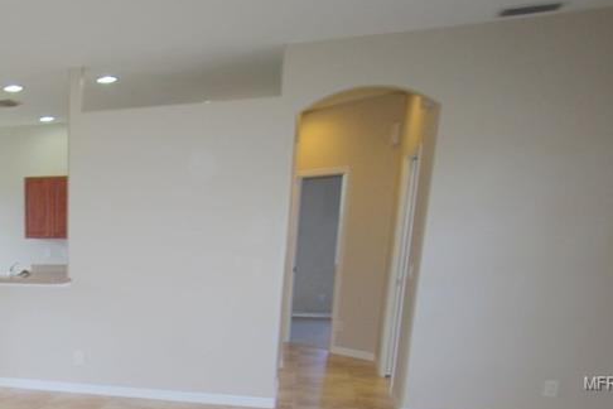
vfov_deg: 30.8
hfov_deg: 41.6
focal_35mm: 41
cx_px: 10
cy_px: 384
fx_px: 699
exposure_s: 1/30
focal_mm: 13
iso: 100
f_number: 4.5
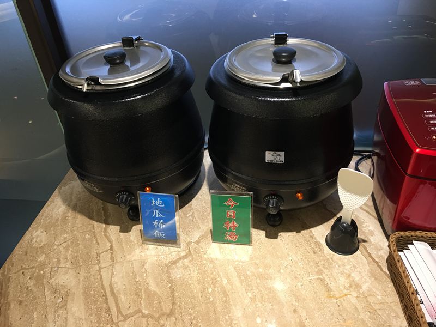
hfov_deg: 61.7
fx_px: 365
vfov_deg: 48.2
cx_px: 218
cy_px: 164
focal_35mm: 29
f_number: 2.2
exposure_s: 1/15
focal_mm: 4.15
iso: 40
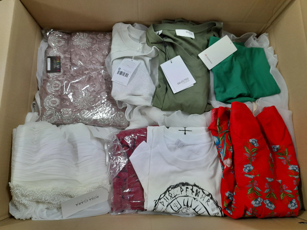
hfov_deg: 69.4
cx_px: 154
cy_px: 115
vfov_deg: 54.9
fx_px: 222
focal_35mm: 25
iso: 200
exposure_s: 1/50
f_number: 2
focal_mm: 4.6
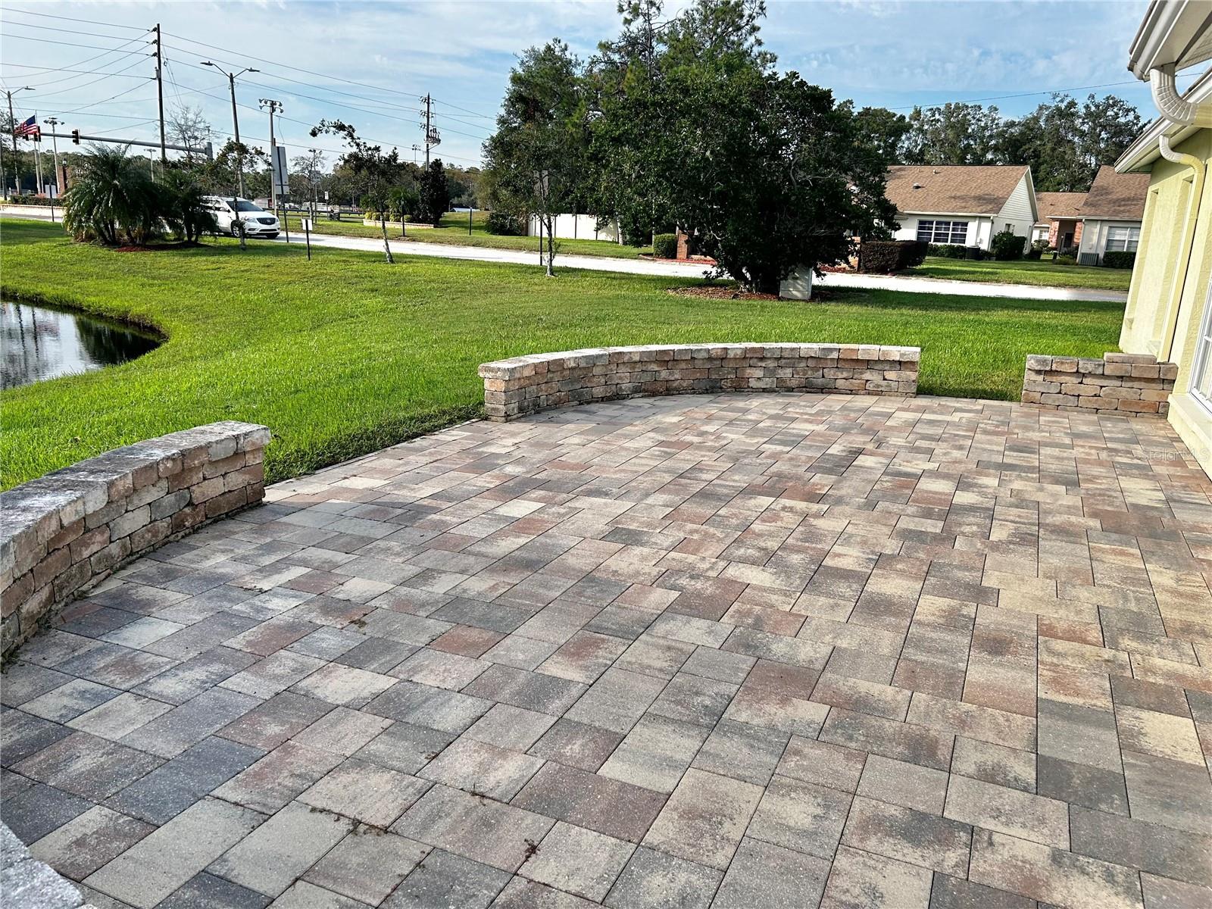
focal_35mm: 26
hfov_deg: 67.3
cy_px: 454
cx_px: 606
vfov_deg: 53.1
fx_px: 910
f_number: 1.5
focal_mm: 5.7
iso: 50
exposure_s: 1/2695
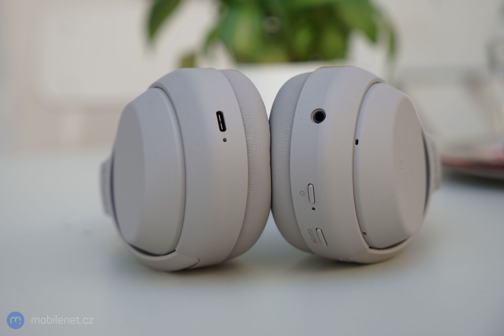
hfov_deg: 28.8
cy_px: 168
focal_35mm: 70
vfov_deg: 19.5
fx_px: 980
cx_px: 252
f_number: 5
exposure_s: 1/160
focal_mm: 70
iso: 125
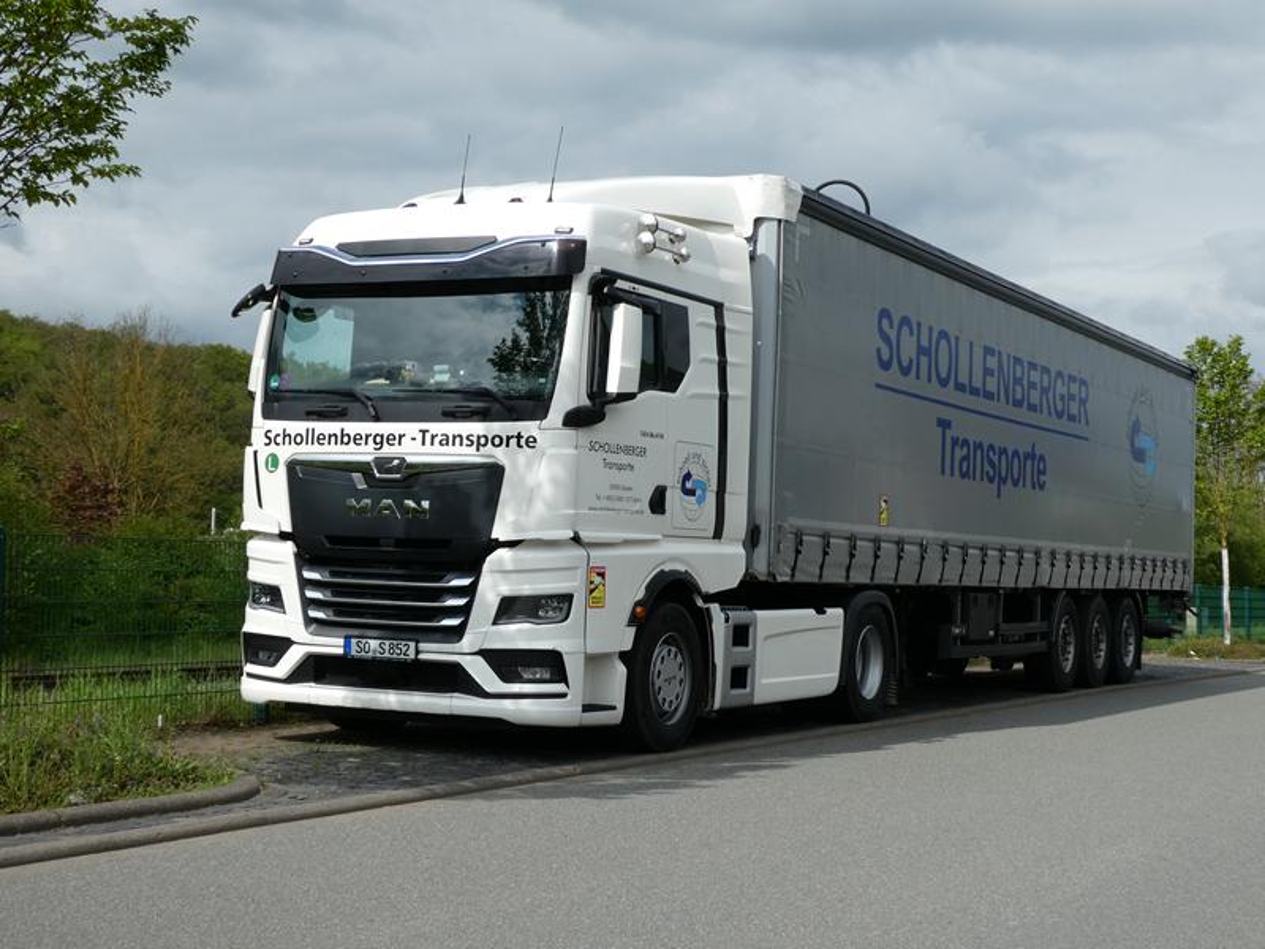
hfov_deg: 35.5
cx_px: 632
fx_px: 1973
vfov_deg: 27.0
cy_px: 474
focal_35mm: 54
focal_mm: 9.6
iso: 80
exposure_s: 1/1000
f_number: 4.1
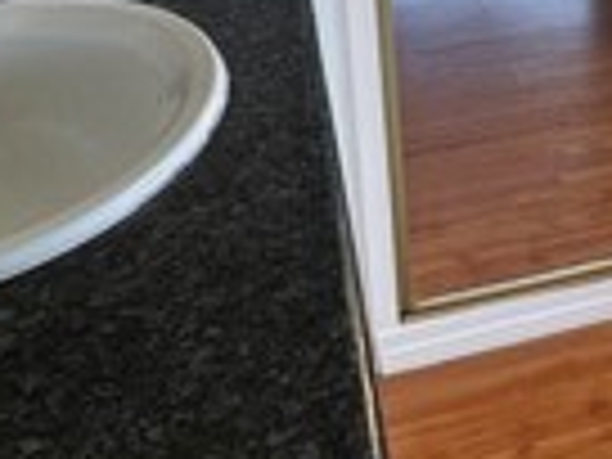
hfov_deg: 27.1
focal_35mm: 66
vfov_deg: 20.1
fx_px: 1167
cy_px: -166
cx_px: 662
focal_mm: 2.22
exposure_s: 1/120
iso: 100
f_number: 2.2
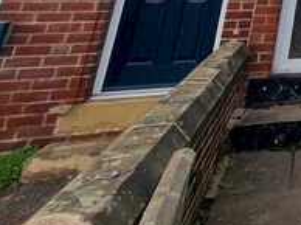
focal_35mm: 47
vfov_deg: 22.8
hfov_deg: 25.3
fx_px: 408
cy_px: -142
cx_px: 490
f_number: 2.2
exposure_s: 1/404
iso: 50
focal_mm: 1.74
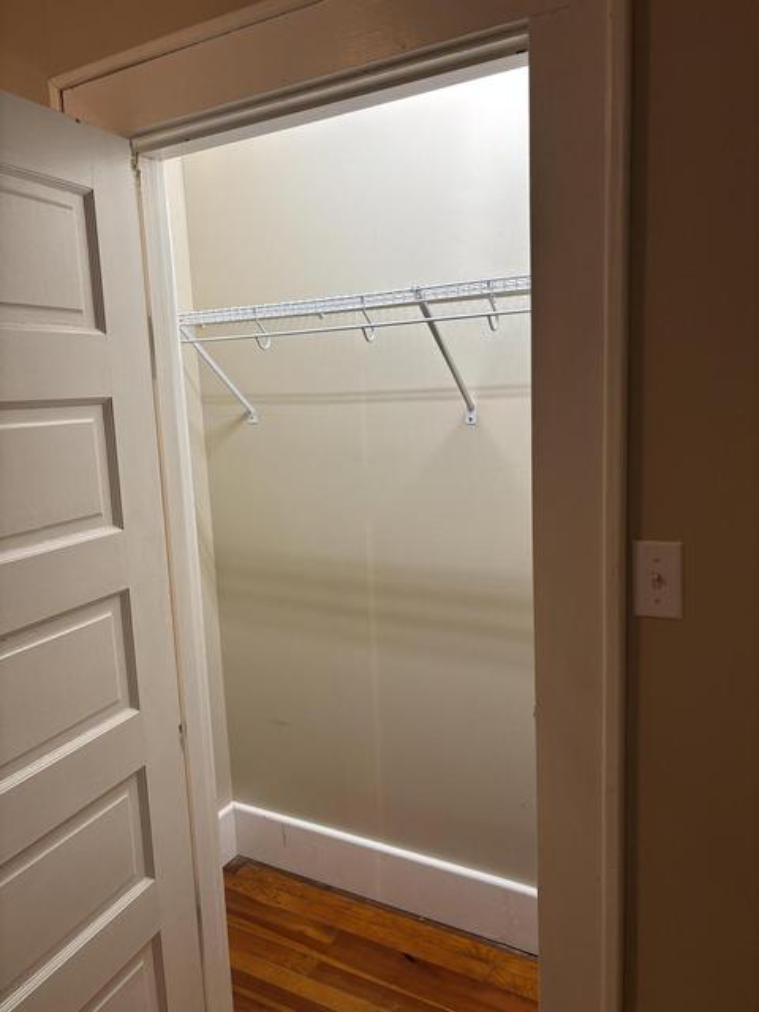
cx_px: 380
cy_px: 506
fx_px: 760
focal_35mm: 26
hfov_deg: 53.1
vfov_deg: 67.3
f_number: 1.6
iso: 80
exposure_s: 1/60
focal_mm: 5.96
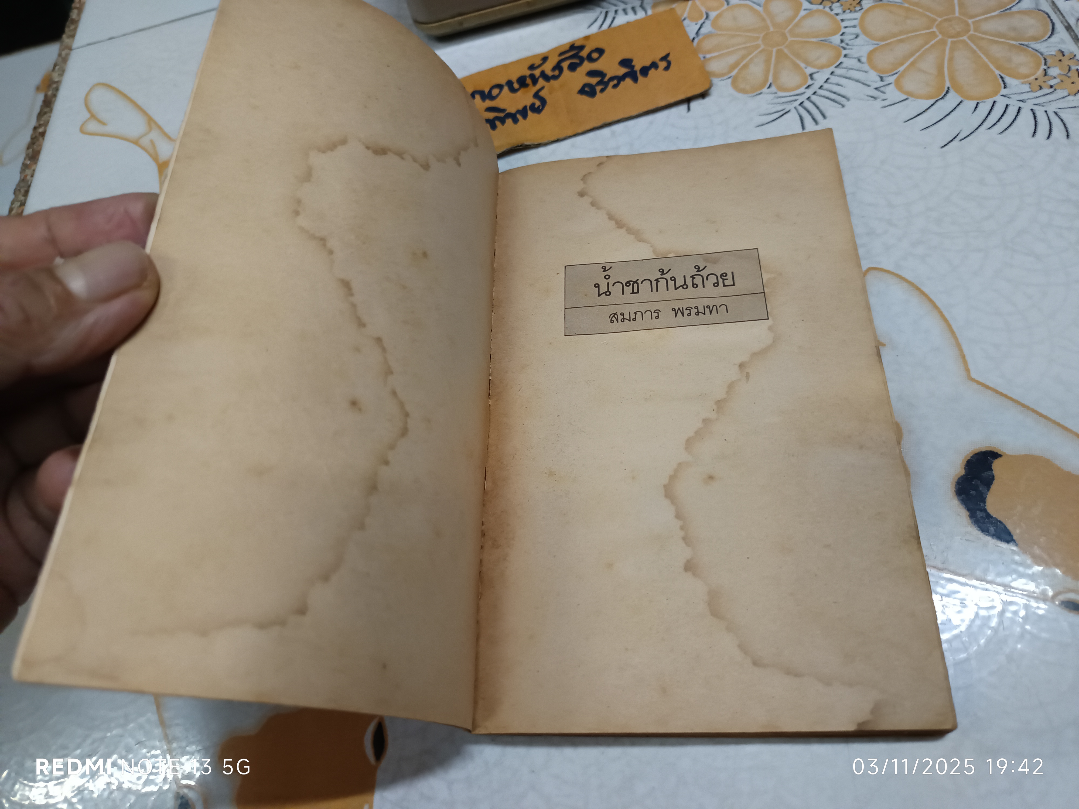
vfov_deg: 56.8
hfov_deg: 71.6
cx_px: 540
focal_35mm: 24
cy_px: 404
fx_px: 748
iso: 1206
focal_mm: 5.31
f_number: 1.7
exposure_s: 1/50
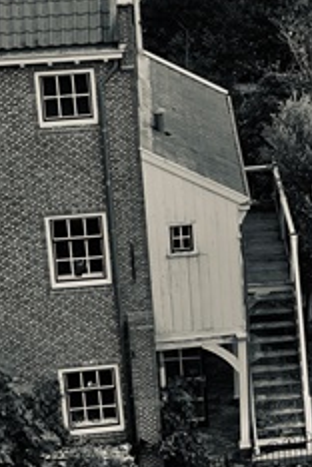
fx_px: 1495
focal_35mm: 115
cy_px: 108
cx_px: 387
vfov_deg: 17.7
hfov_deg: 11.6
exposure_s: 1/100
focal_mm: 28
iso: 100
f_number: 6.3
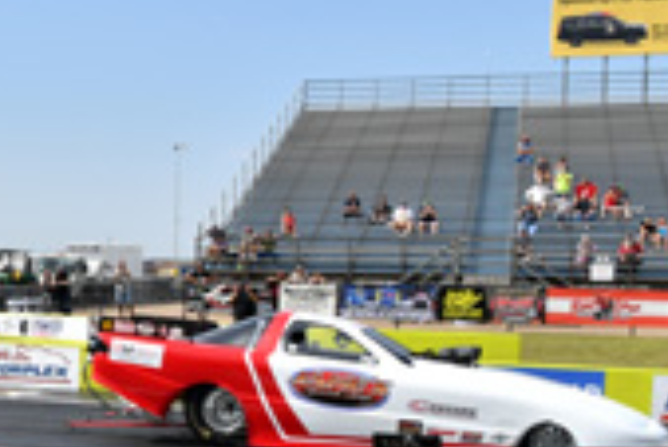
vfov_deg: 18.8
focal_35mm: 71
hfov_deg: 25.8
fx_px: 1319
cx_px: -111
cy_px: 423
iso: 160
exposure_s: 1/1250
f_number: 5.6
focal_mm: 16
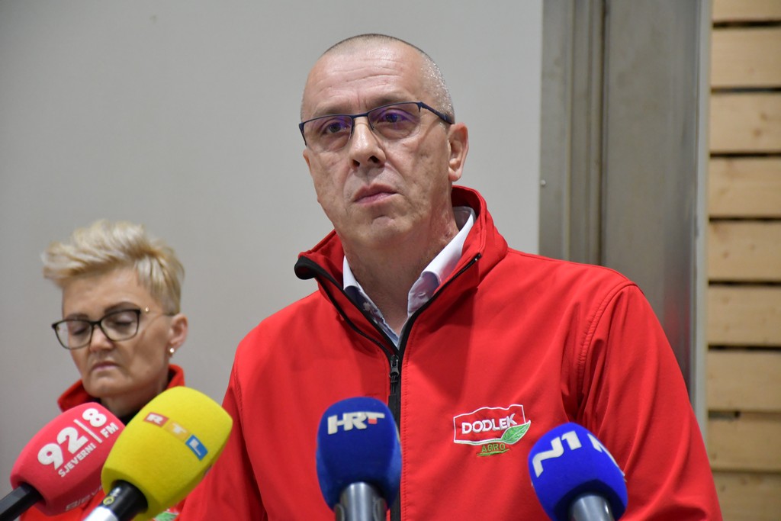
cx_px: 390
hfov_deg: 14.4
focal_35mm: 142
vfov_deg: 9.7
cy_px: 260
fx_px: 3081
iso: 3200
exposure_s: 1/125
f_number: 5.3
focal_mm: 95
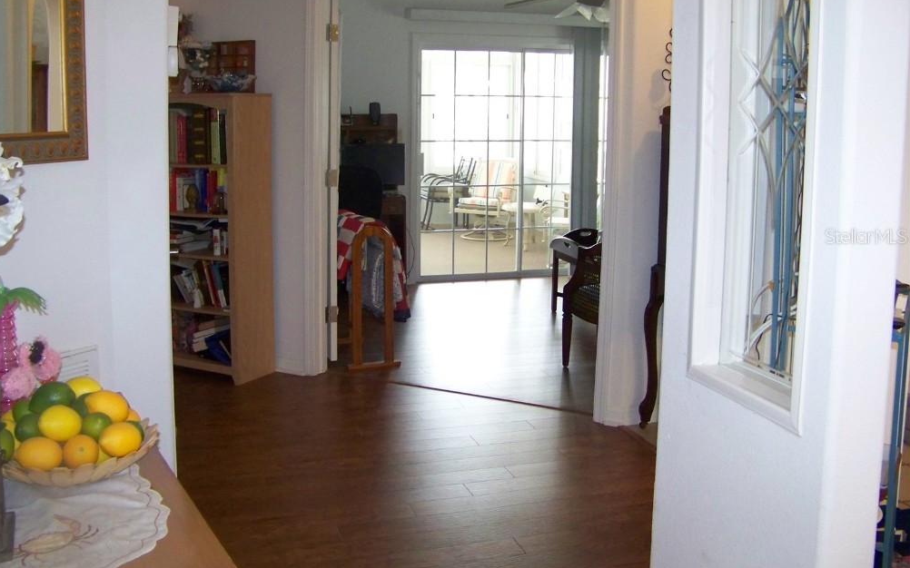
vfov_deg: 32.7
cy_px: 236
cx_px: 446
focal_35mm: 39
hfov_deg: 50.4
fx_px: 967
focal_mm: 5.85
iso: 250
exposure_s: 1/30
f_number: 2.8
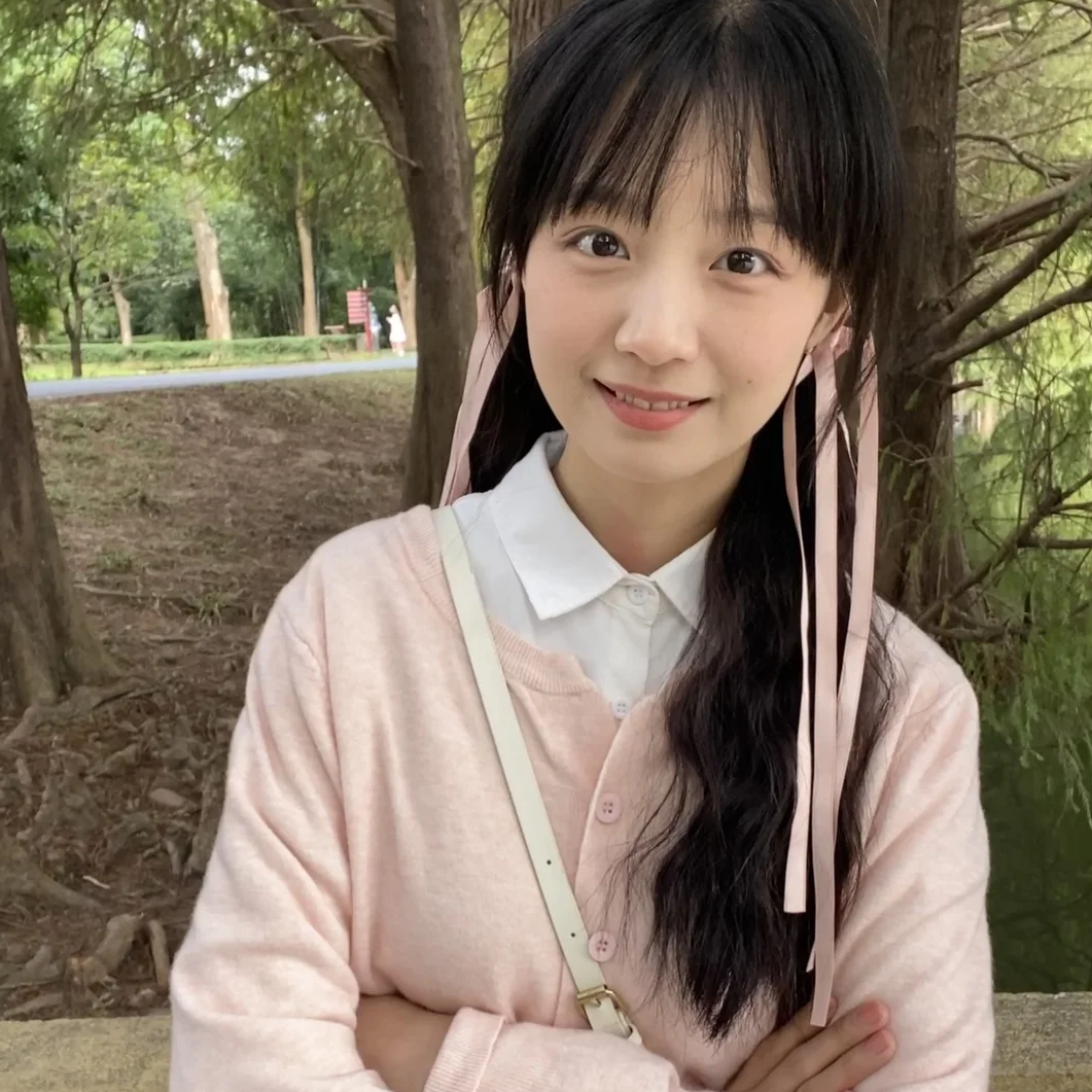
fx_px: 1285
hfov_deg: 46.0
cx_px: 552
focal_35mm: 36
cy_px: 612
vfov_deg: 46.0
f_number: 2.2
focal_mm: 2.71
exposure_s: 1/122
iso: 80
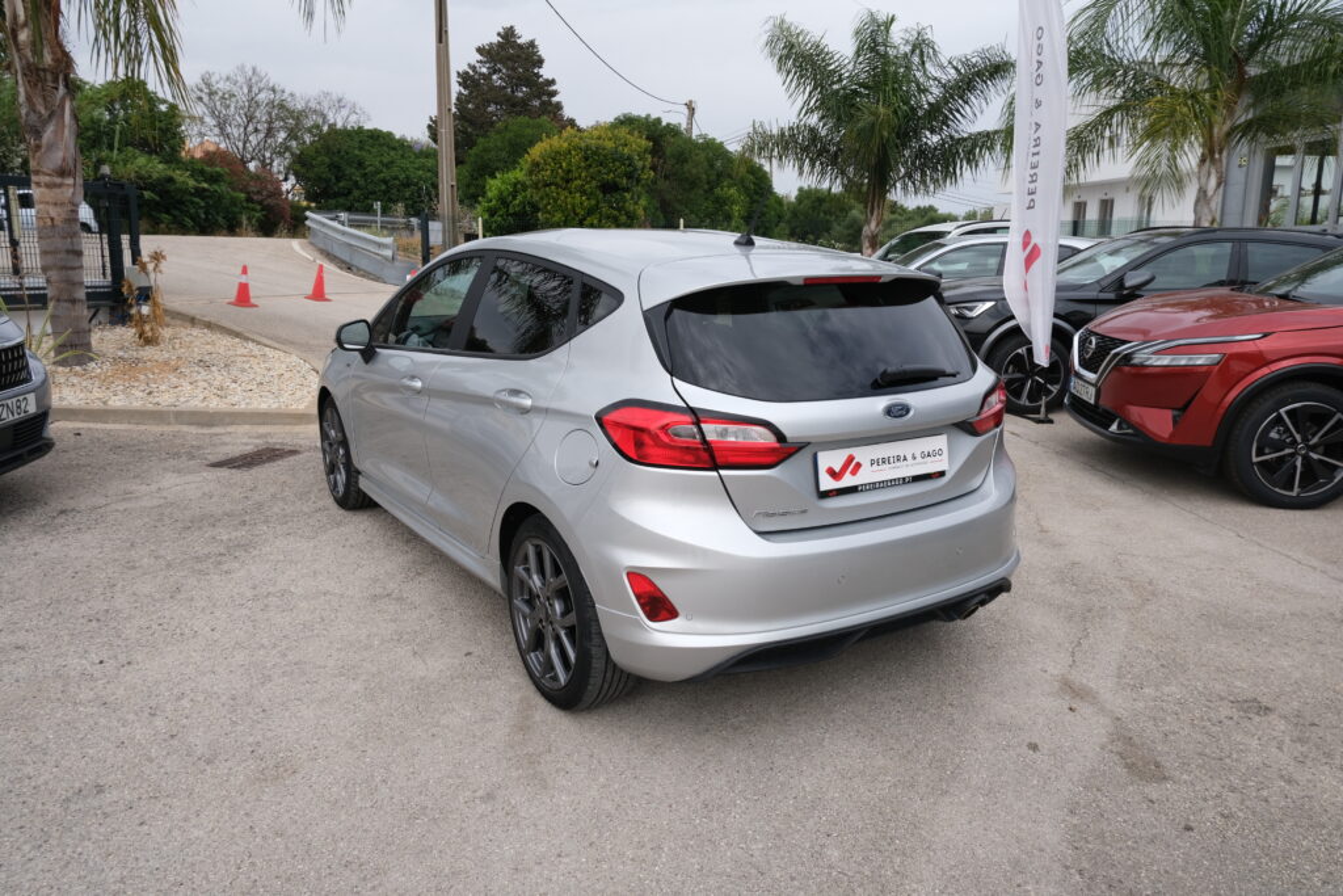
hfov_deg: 69.4
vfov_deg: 49.6
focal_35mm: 26
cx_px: 672
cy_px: 448
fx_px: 970
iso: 160
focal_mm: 17.5
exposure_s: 1/200
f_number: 8
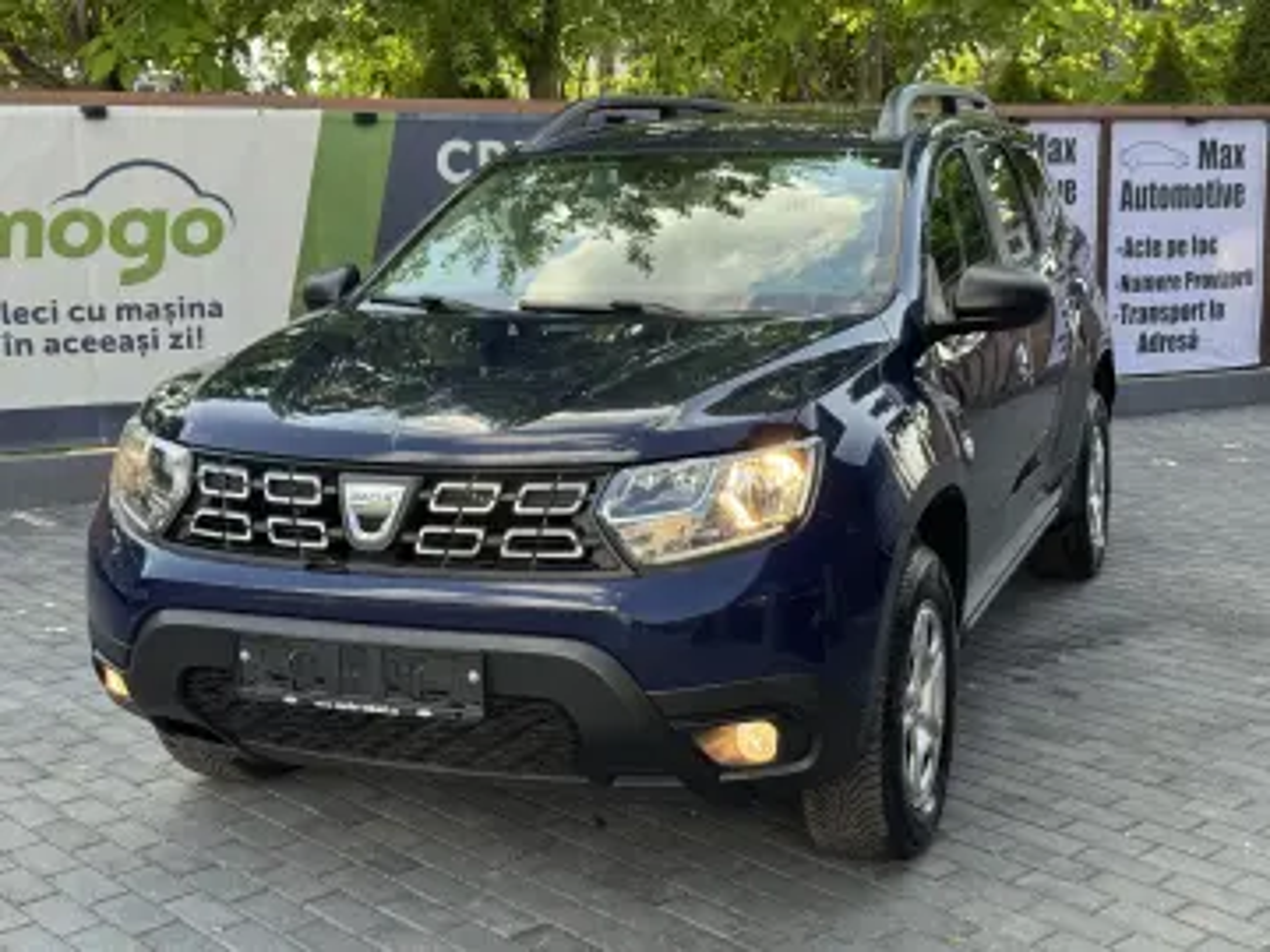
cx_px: 635
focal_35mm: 48
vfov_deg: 30.3
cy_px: 476
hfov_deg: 39.7
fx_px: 1761
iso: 64
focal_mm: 6.76
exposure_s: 1/582
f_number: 1.78
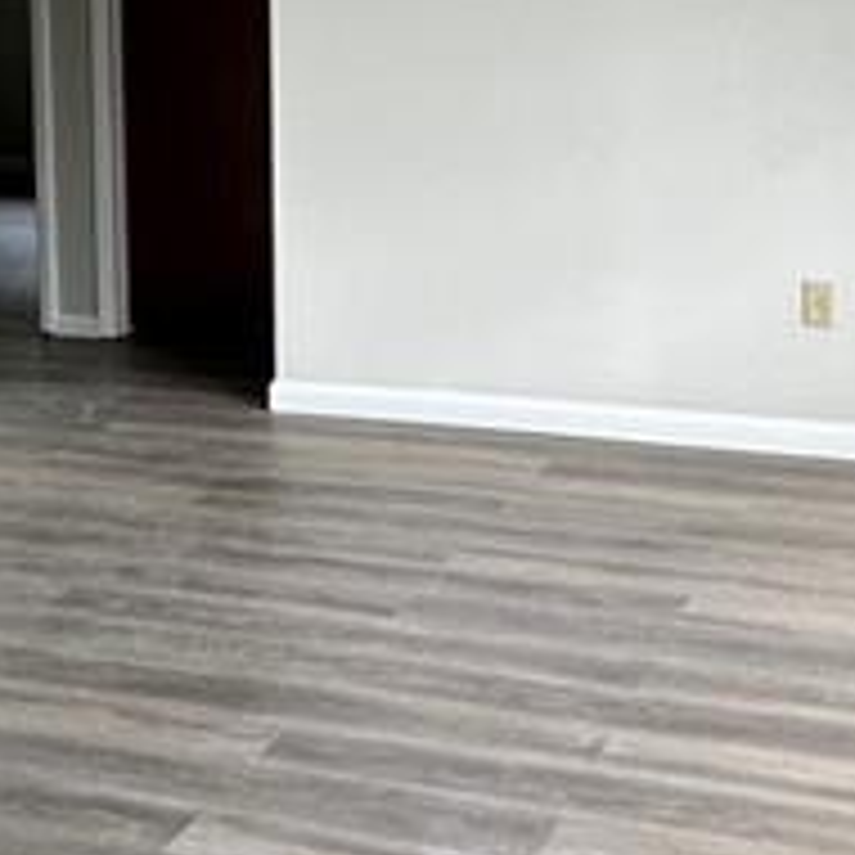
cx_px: 144
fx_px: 2180
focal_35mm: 78
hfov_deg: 21.8
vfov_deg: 21.9
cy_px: 162
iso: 64
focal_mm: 2.22
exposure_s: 1/99
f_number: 2.2
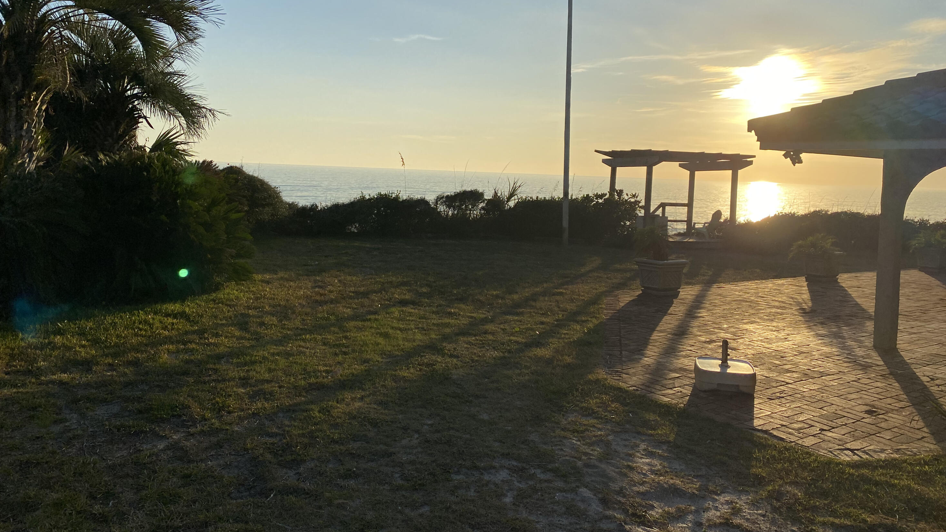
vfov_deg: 39.8
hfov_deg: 66.1
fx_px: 727
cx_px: 466
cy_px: 190
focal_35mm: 29
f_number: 1.8
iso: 32
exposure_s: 1/5025
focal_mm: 4.25
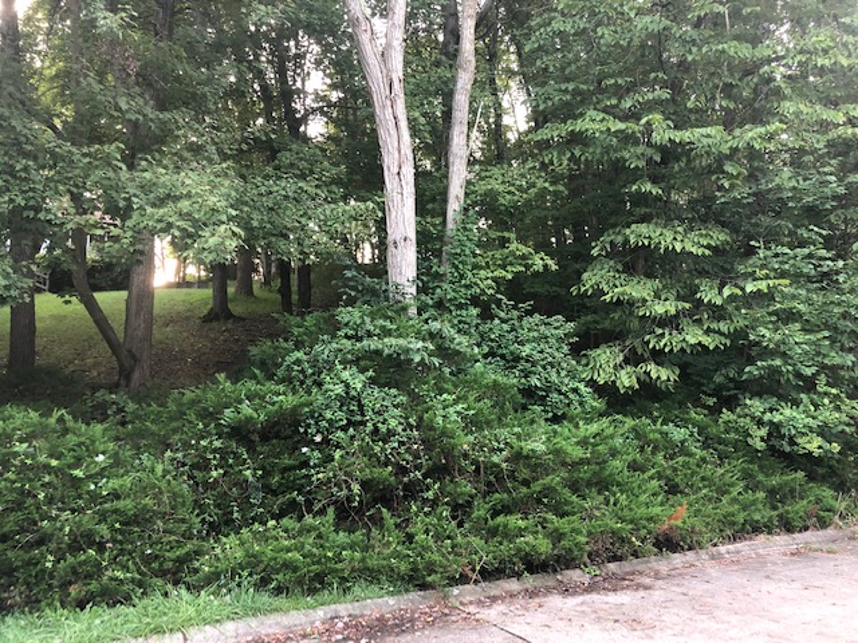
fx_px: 694
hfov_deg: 63.4
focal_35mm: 28
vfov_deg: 49.7
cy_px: 322
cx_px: 429
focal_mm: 4
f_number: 1.8
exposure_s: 1/15
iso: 40
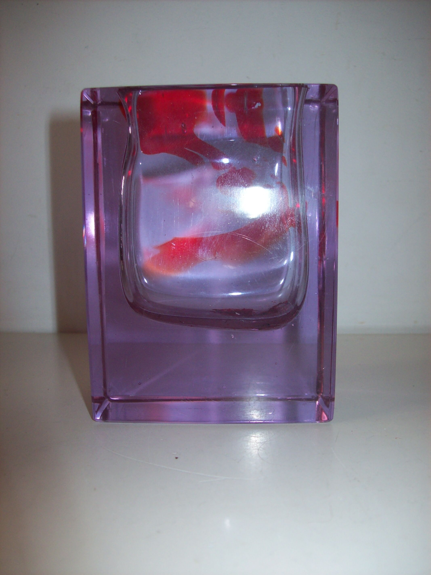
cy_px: 288
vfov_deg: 51.4
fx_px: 598
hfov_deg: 39.6
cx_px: 216
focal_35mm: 36
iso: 80
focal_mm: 6
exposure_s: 1/64
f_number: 2.7
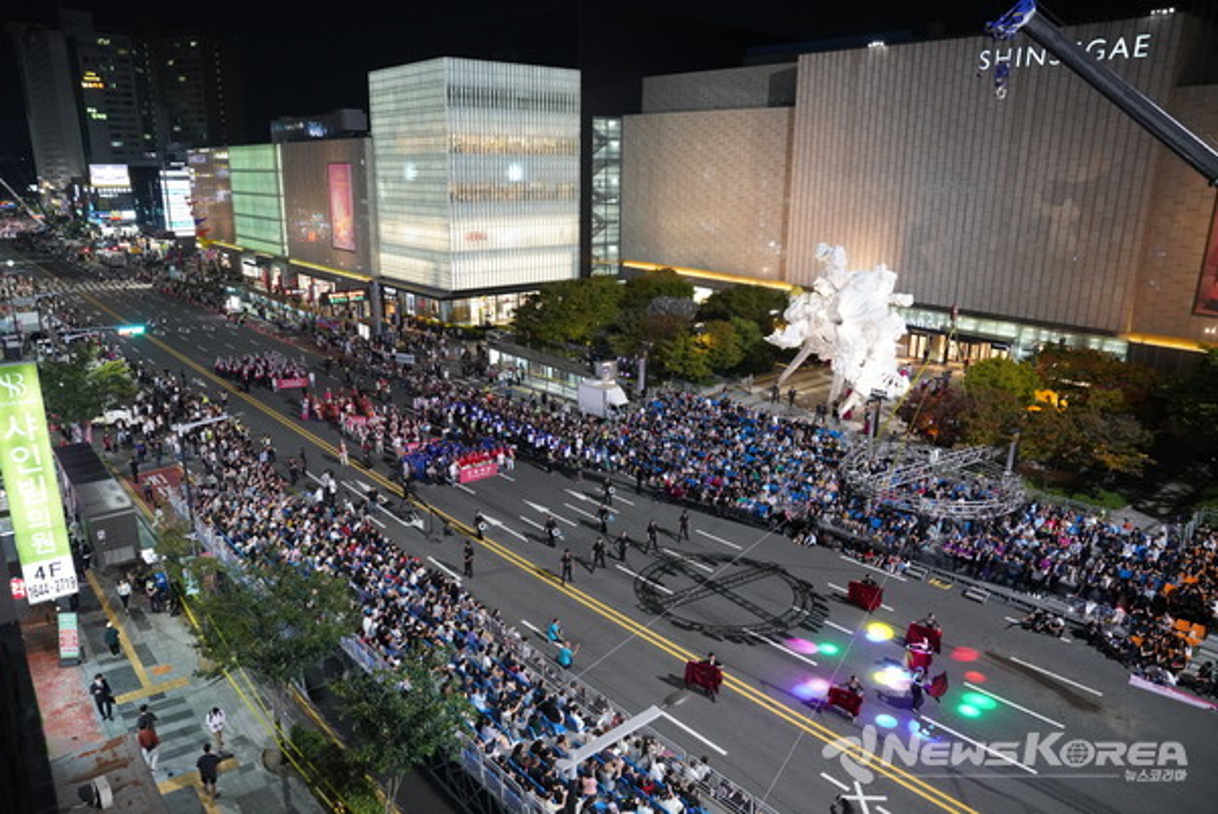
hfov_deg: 73.7
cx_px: 609
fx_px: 813
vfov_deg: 53.2
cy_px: 407
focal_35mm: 24
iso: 3200
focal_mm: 24
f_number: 2.8
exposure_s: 1/160
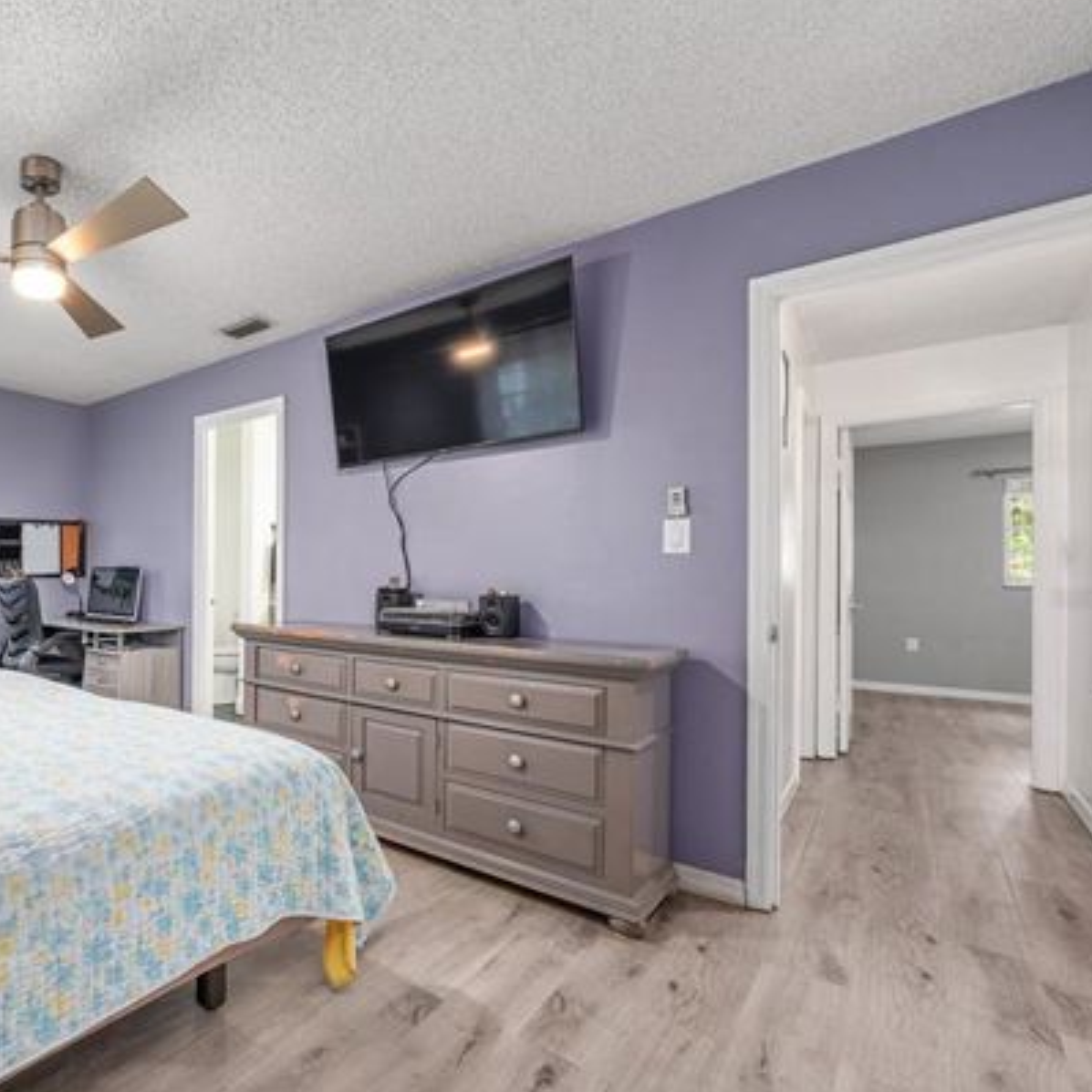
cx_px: 193
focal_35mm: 18
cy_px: 598
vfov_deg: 80.5
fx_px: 642
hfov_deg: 71.2
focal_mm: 12
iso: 250
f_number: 8
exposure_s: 1/1.25
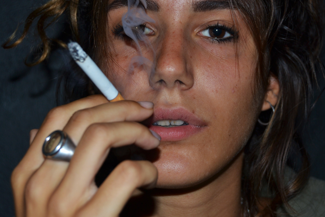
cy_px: 89
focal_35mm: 86
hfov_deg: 23.6
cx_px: 152
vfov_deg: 15.9
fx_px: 776
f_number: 5.3
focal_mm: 46
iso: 100
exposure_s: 1/60
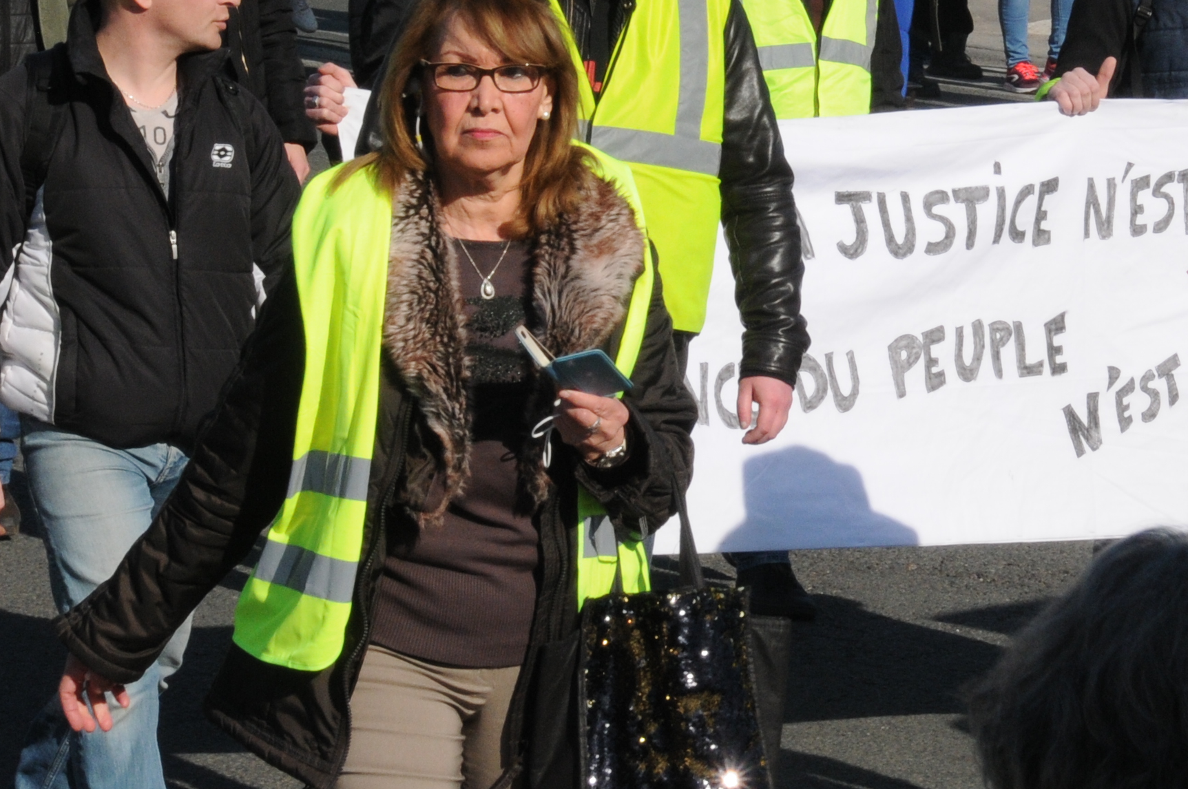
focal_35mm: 261
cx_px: 951
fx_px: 8603
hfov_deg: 7.9
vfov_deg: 5.3
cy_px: 244
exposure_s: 1/320
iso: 500
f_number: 20
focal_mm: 70
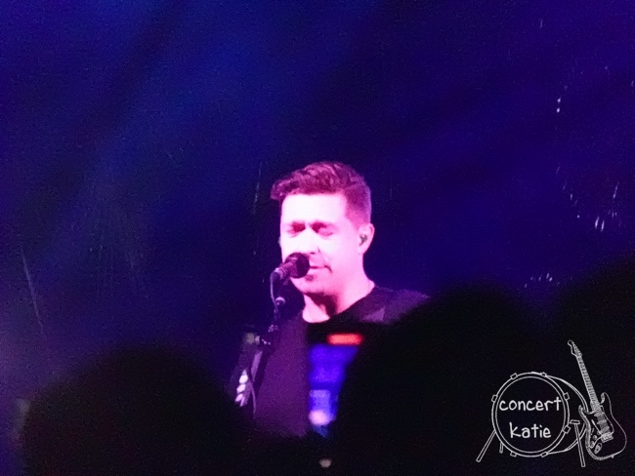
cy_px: 238
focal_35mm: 711
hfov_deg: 2.8
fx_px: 13047
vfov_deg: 2.1
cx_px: 318
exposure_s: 1/50
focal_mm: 116.76
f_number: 6.3
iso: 12800
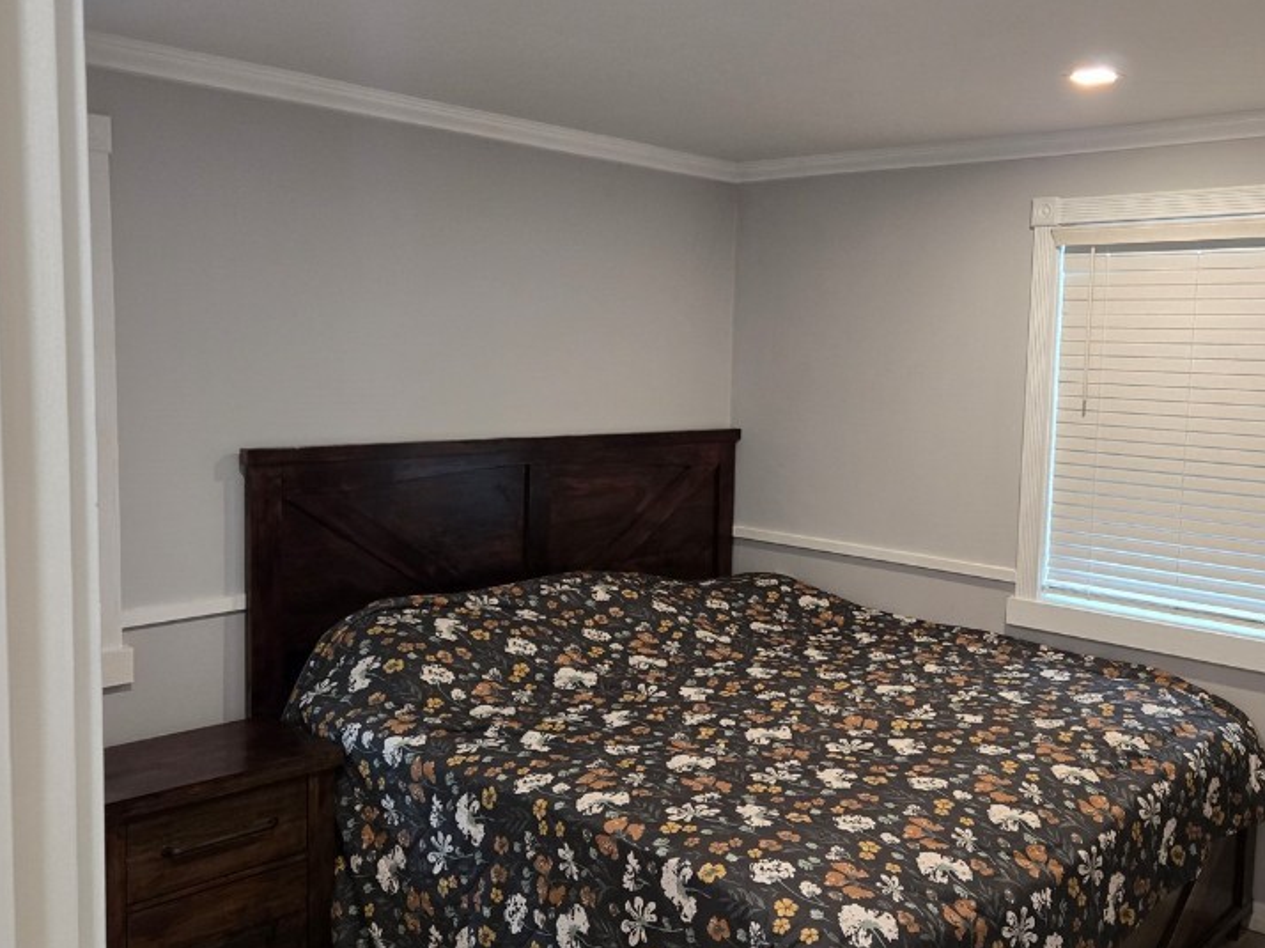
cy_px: 473
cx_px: 758
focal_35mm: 33
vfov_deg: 42.9
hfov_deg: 55.0
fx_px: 1206
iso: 500
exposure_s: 1/120
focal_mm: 5.4
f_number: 1.8
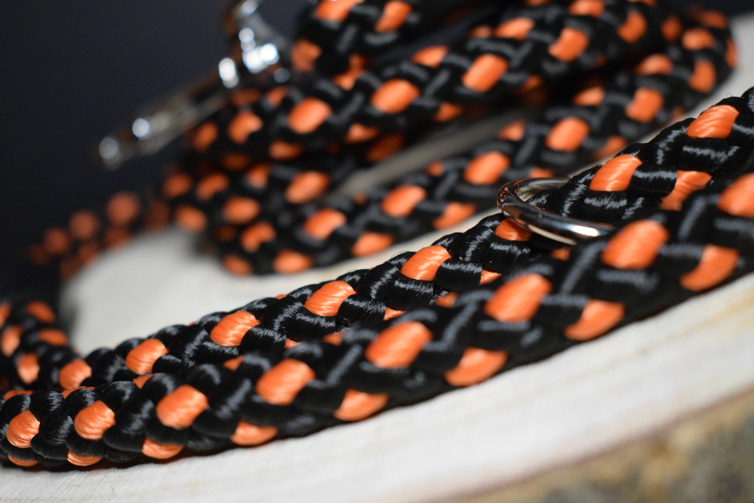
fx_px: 1257
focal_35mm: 60
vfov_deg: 22.6
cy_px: 252
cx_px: 377
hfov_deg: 33.4
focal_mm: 40
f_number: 4.8
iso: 3200
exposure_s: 1/125
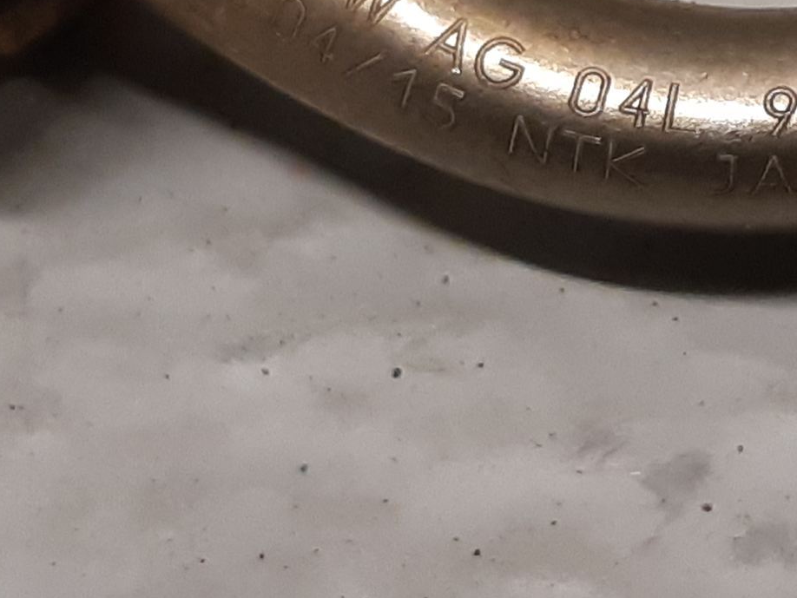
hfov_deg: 30.7
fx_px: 1336
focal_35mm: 58
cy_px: 16
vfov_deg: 24.2
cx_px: 811
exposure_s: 1/50
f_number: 1.7
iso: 125
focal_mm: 3.93
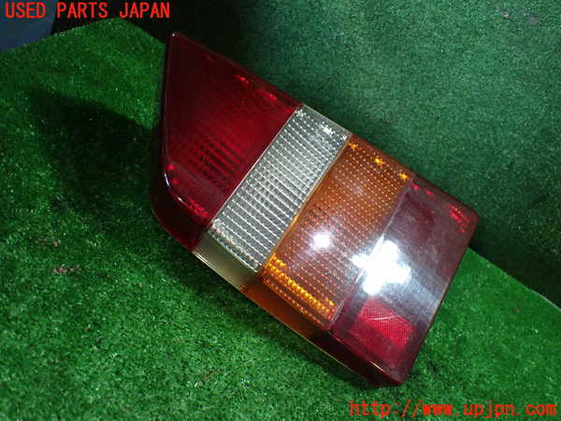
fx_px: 486
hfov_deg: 60.0
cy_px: 210
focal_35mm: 30
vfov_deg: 46.8
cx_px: 280
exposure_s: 1/125
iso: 800
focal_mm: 5.4
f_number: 2.3
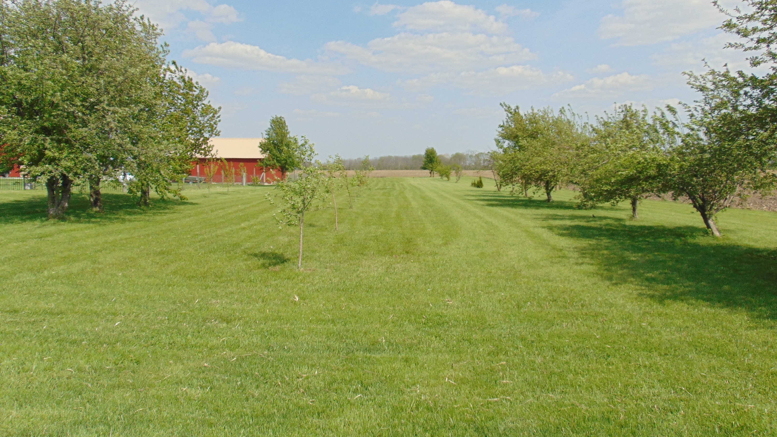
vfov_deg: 41.4
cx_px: 385
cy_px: 192
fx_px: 577
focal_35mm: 28
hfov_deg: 67.9
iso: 80
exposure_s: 1/320
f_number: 7.7
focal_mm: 4.5
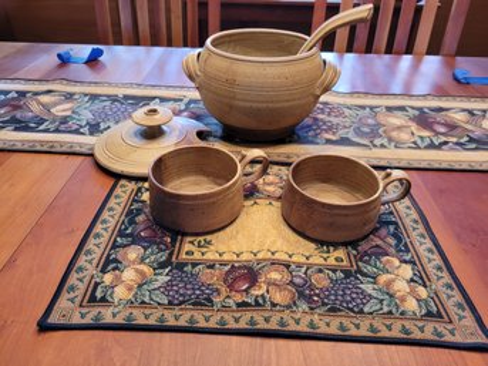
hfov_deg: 67.3
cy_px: 183
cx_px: 244
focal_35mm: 26
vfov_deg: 53.0
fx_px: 366
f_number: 1.8
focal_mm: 5.4
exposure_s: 1/40
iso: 250
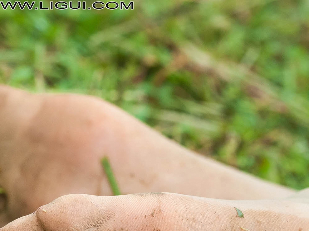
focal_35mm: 408
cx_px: 345
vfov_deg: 3.6
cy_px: 244
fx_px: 3641
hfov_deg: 4.8
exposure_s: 1/125
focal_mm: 140
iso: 500
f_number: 8
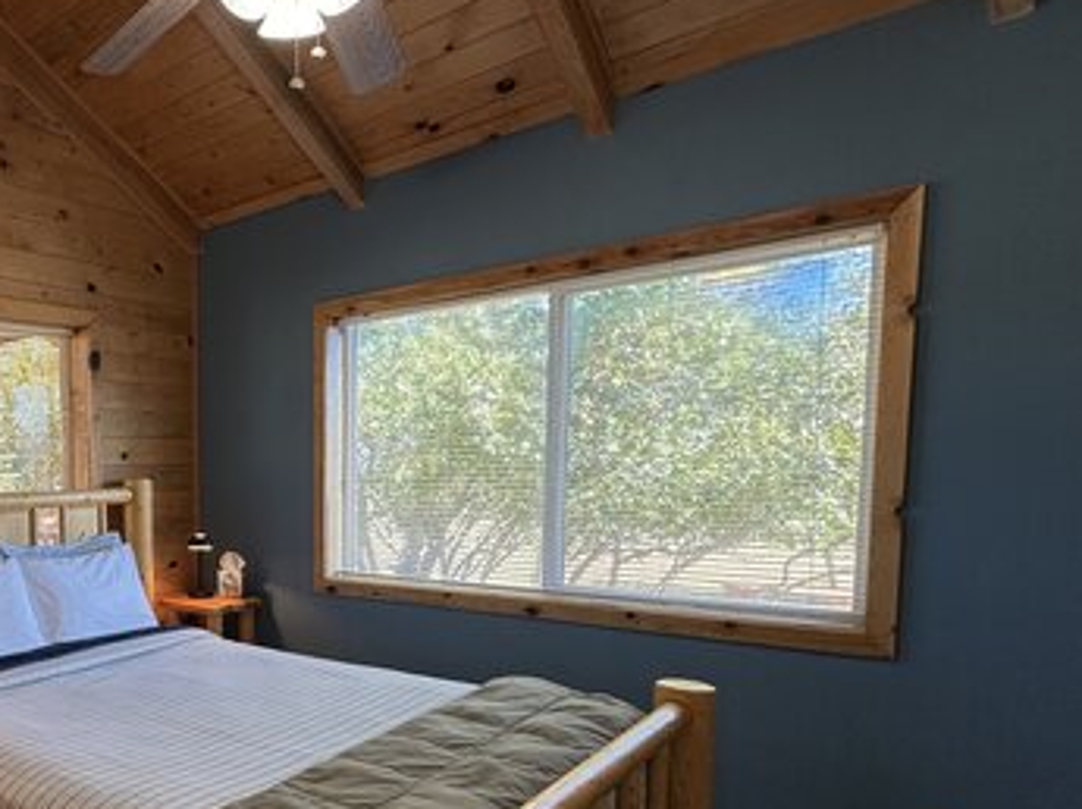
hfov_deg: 58.0
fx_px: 812
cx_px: 113
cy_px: 536
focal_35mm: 26
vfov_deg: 52.0
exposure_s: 1/120
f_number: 2.2
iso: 64
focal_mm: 2.22
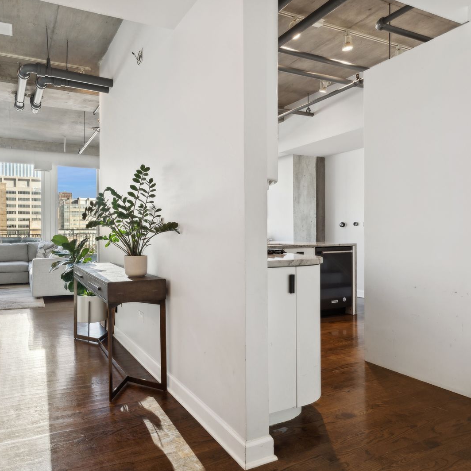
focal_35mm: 22
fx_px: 339
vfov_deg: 69.6
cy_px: 237
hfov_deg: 66.9
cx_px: 142
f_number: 7.1
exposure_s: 1/200
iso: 320
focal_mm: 17
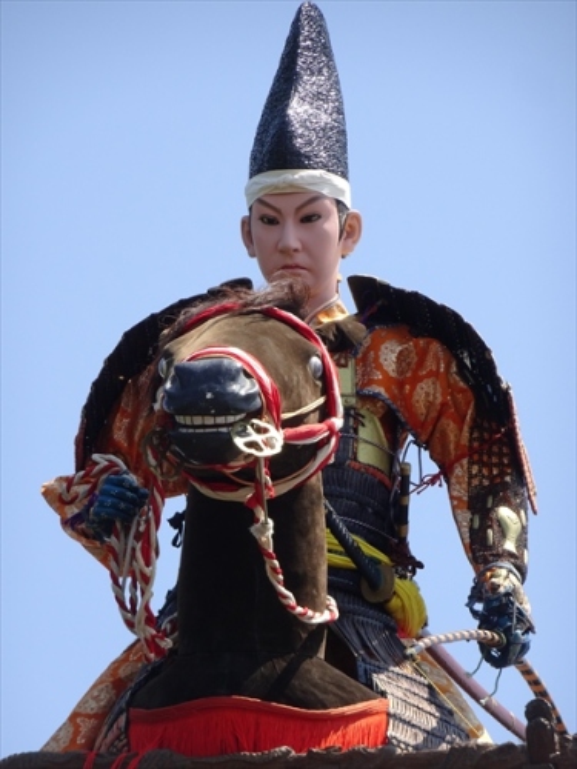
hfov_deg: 4.6
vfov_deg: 6.1
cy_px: 384
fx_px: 7223
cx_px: 288
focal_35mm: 325
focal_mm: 55.52
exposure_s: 1/250
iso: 100
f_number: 6.3
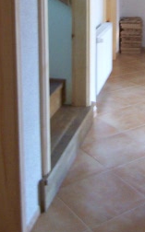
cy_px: 9
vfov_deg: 31.0
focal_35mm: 62
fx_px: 393
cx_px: 122
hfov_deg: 20.6
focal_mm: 3.8
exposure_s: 1/13
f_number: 2.8
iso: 160
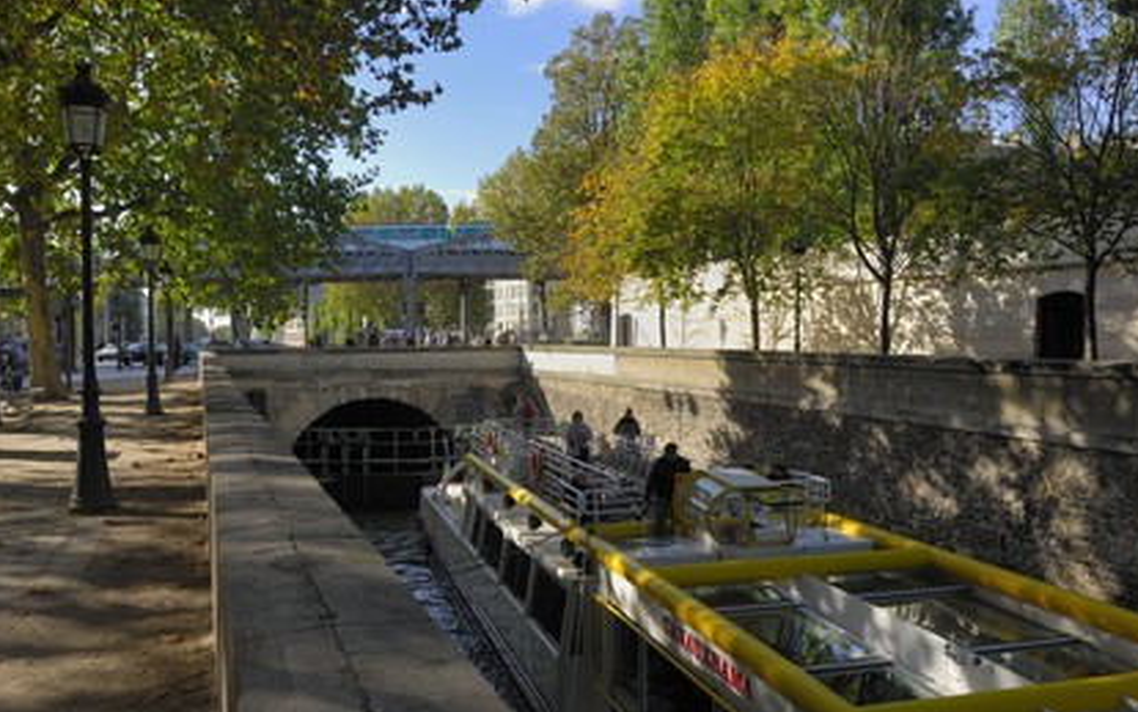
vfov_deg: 42.5
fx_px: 916
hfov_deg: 63.7
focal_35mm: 30
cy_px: 377
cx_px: 568
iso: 100
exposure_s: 1/250
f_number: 5.6
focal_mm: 19
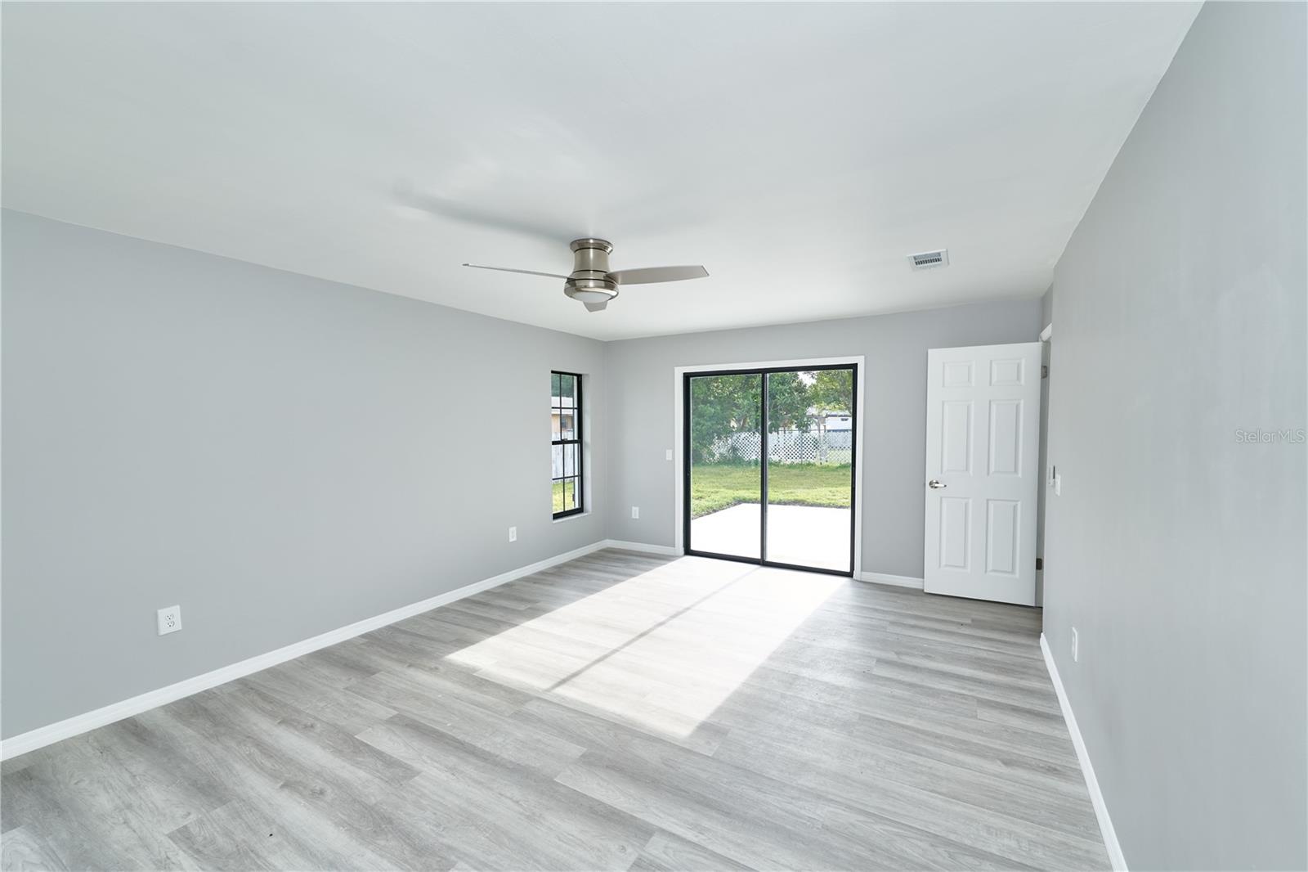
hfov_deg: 104.3
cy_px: 436
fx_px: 509
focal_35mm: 14
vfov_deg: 81.2
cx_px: 654
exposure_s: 1/200
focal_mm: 14
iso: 400
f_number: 5
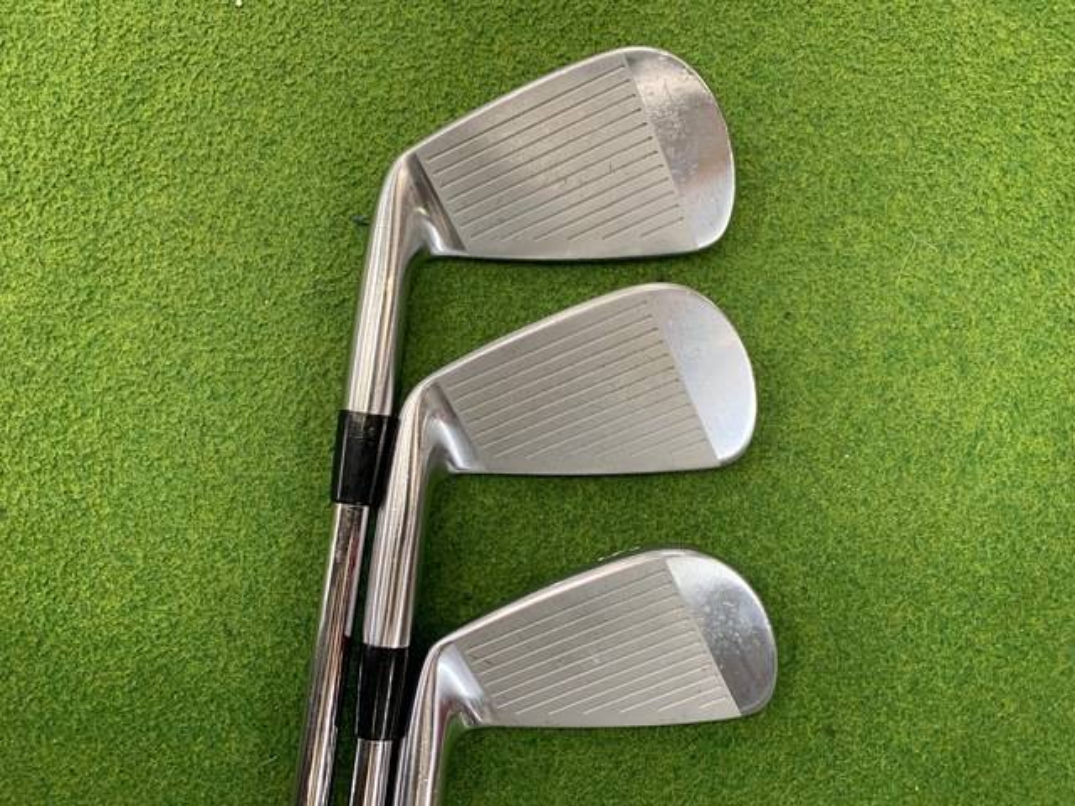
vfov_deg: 53.1
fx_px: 807
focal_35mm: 26
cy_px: 403
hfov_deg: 67.3
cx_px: 538
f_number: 1.8
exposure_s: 1/60
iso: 160
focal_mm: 4.25
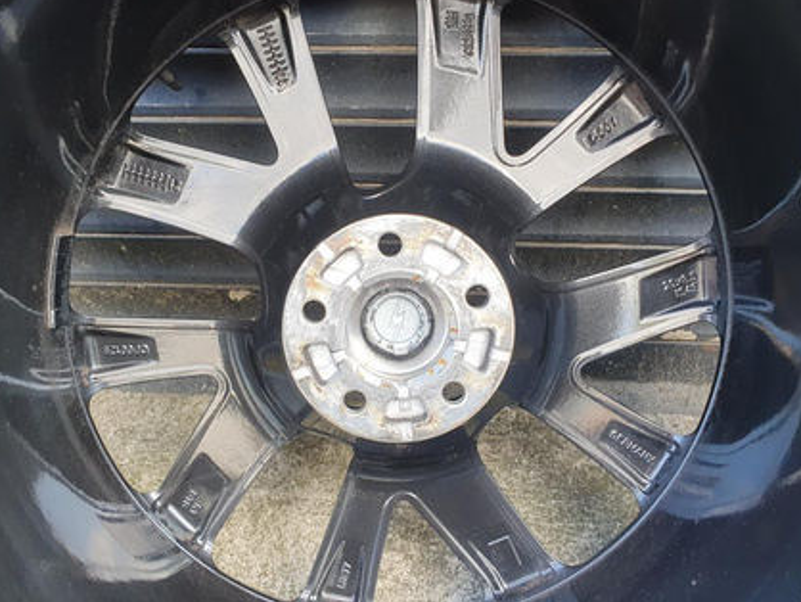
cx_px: 395
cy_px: 297
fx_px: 648
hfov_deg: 63.4
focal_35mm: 28
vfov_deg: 49.8
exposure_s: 1/100
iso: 80
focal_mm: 4.32
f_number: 2.4
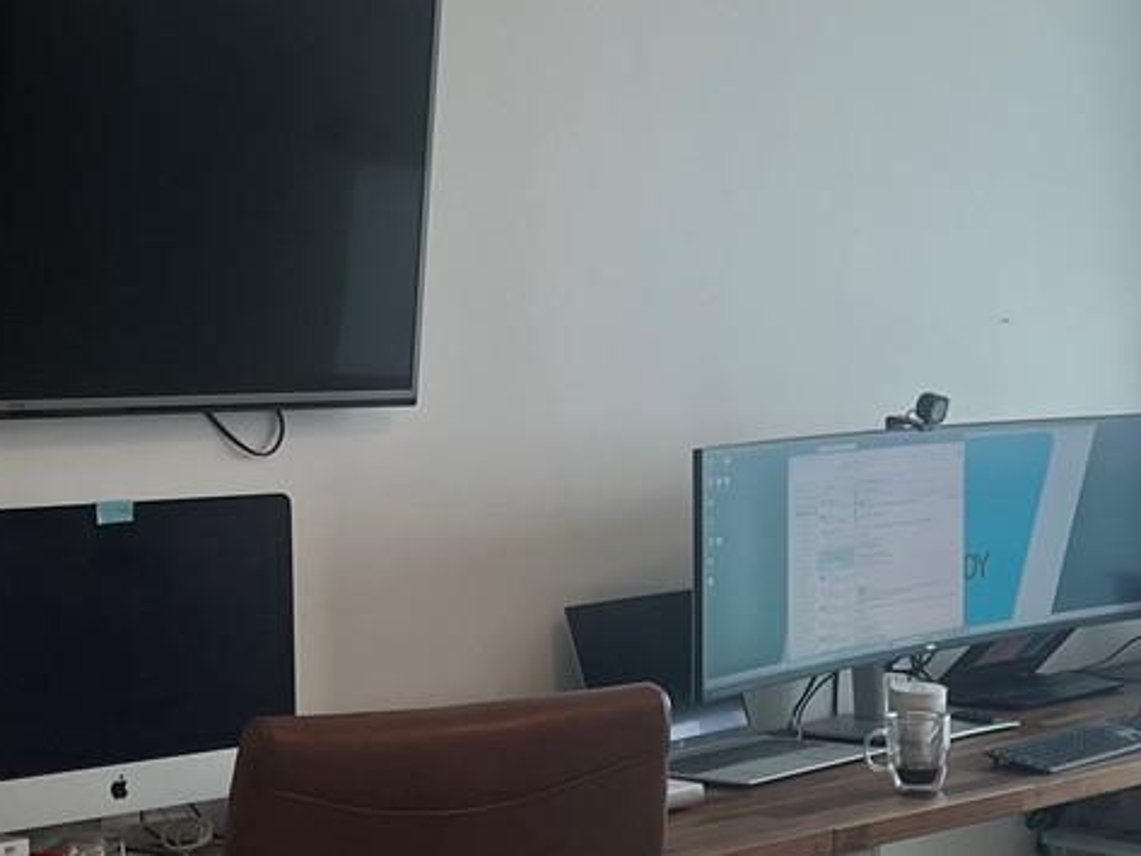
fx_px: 2901
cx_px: 1066
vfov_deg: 16.8
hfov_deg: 21.7
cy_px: 422
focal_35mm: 88
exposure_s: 1/134
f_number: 1.6
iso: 32
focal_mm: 5.1
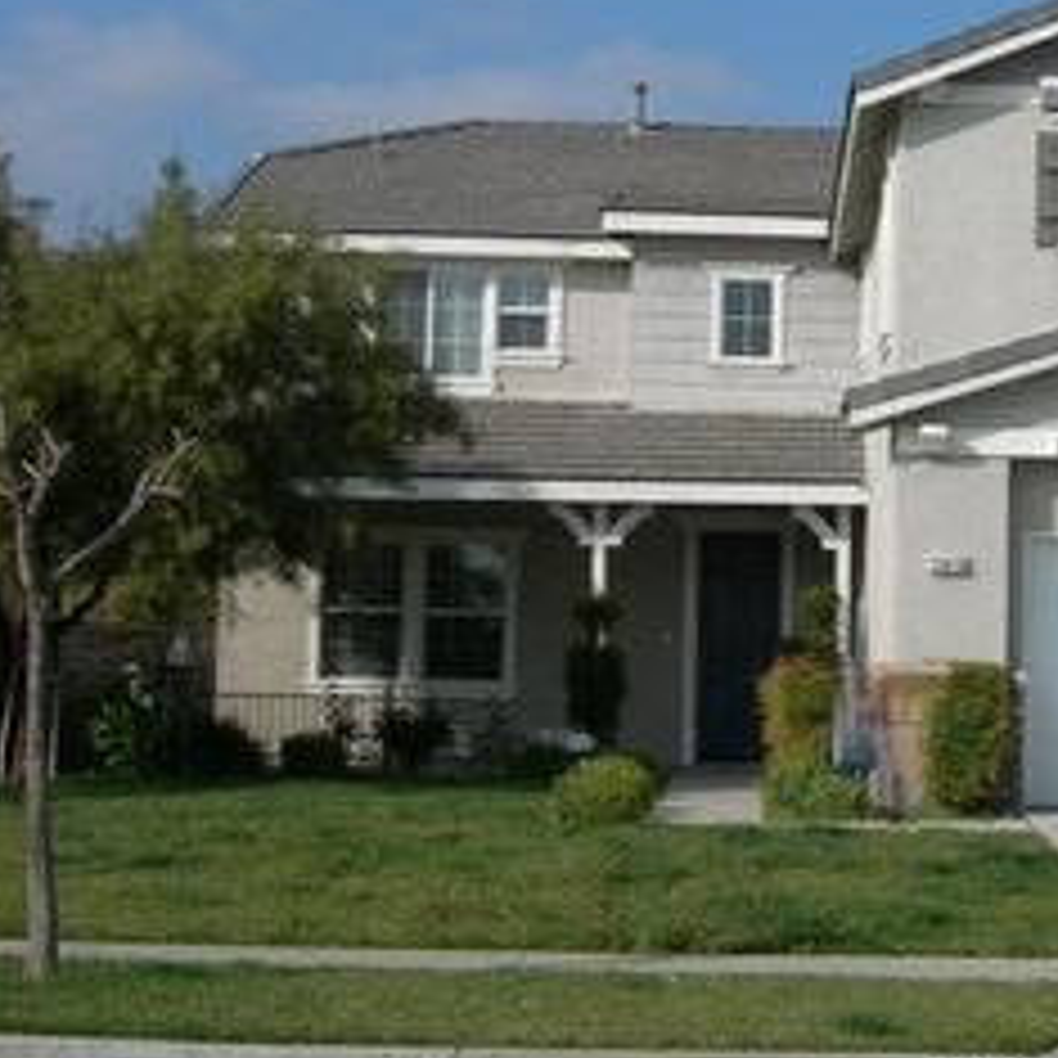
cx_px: 1040
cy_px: 493
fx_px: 2663
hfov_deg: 21.7
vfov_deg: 22.5
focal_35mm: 77
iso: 50
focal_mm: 8.5
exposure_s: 1/749
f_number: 4.9
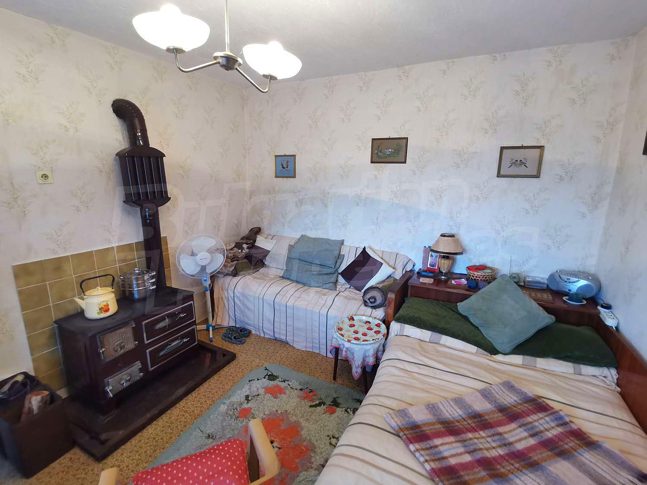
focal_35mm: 17
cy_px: 242
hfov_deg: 91.0
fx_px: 318
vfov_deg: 74.7
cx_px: 324
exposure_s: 1/33.3
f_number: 2.2
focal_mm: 2.23
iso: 320
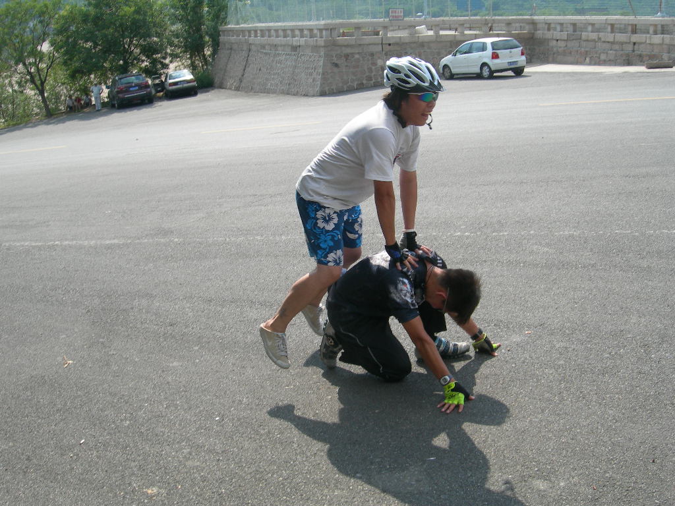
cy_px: 253
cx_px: 338
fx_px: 799
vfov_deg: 35.1
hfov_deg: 45.8
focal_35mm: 41
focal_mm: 8.5
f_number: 4.9
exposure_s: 1/282
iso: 50
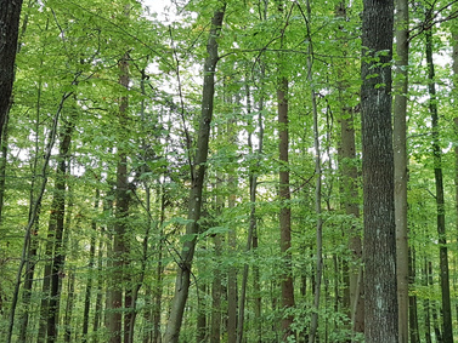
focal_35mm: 46
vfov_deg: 31.5
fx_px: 609
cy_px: 196
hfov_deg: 39.8
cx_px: 357
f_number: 1.7
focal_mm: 4.2
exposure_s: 1/50
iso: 125
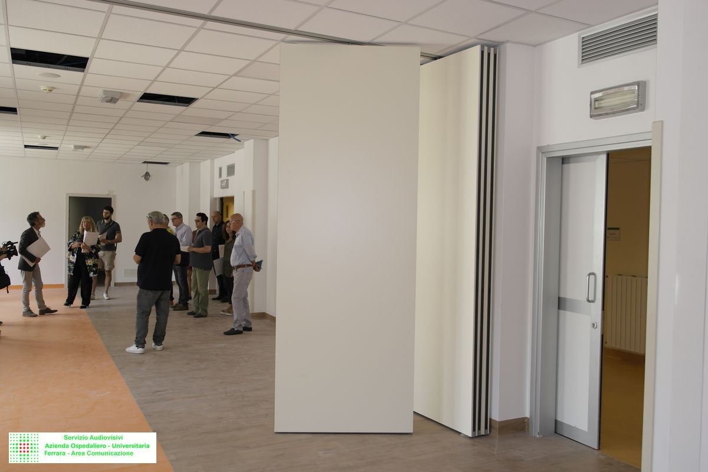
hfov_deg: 61.9
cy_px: 236
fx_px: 590
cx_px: 354
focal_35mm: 30
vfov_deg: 43.6
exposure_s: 1/80
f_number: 3.5
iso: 200
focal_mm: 20
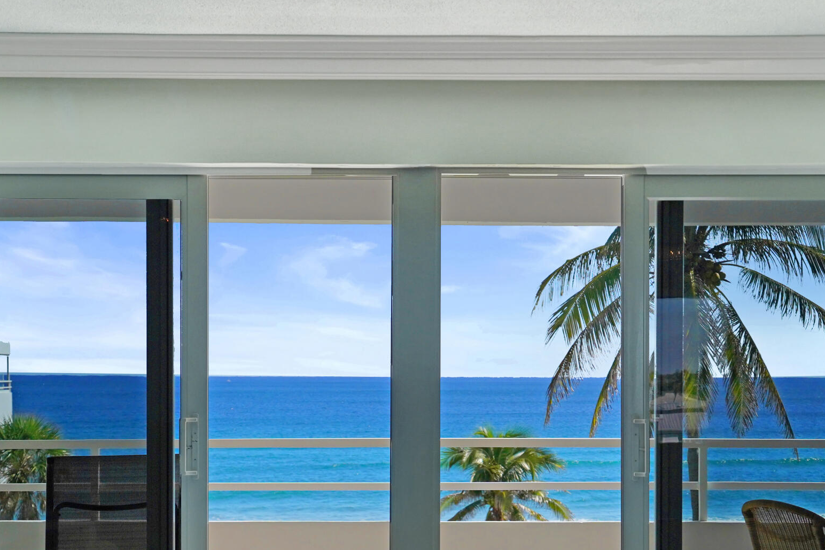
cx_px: 415
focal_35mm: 68
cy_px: 406
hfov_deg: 29.7
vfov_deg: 19.9
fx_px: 1558
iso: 800
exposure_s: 1/2500
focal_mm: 35
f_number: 3.5
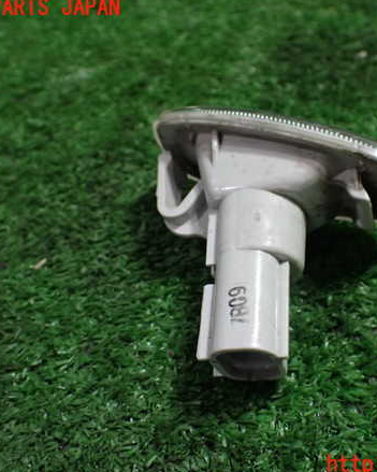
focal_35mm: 40
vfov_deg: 45.8
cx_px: 247
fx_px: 558
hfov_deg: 37.0
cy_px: 237
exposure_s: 1/125
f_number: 2.3
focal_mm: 5.4
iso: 640
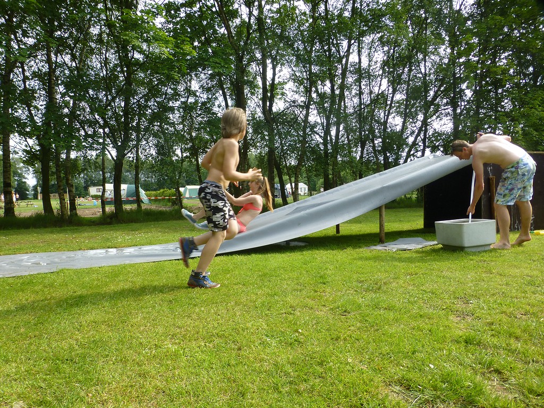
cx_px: 272
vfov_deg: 56.8
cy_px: 204
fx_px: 377
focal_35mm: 24
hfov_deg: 71.6
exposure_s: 1/250
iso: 100
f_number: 4
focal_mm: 4.3
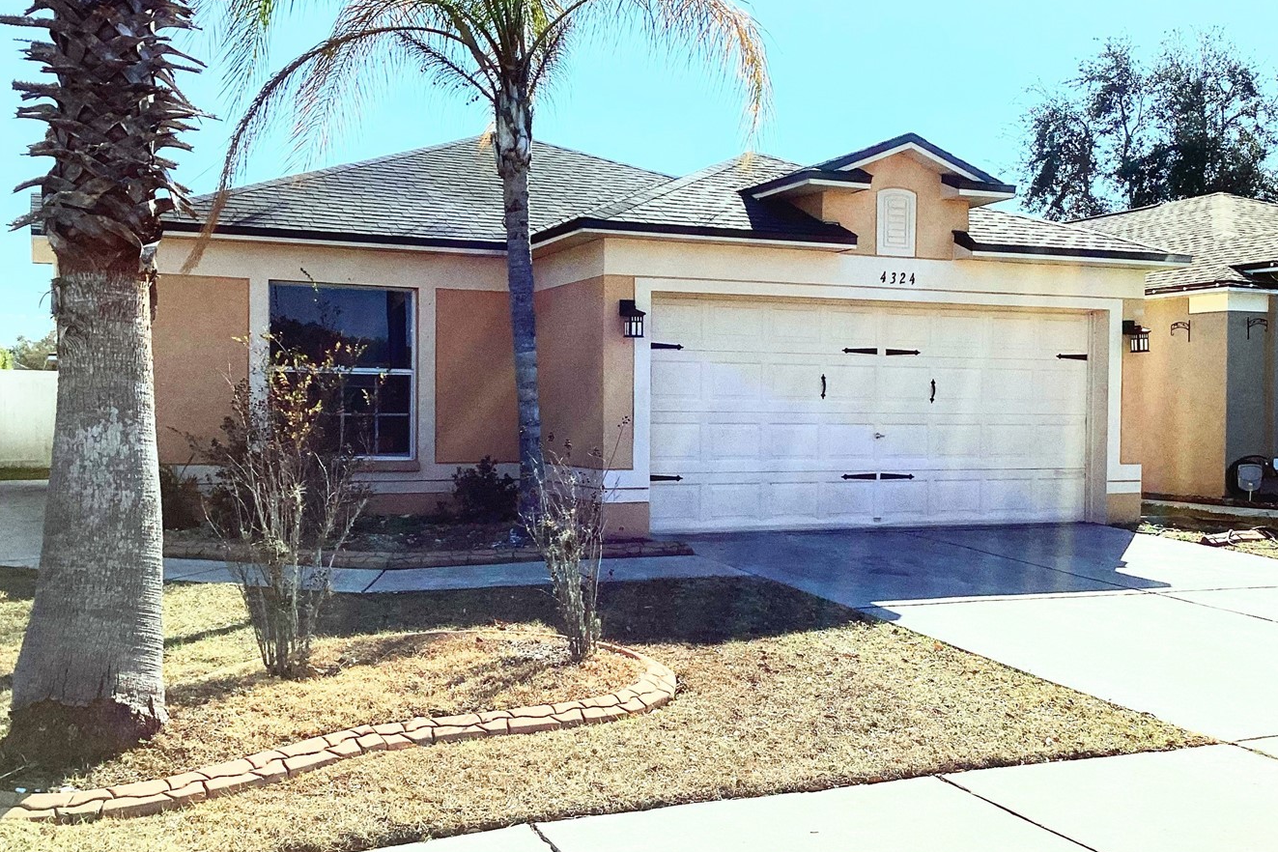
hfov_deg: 49.5
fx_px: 1384
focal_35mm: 39
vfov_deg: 34.2
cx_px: 664
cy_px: 438
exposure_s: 1/1852
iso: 25
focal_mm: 3.3
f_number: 2.4
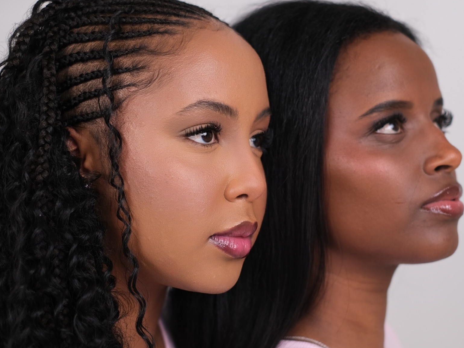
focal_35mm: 76
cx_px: 255
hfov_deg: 25.6
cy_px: 186
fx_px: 1019
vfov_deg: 19.4
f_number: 2
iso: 160
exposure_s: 1/160
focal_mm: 35
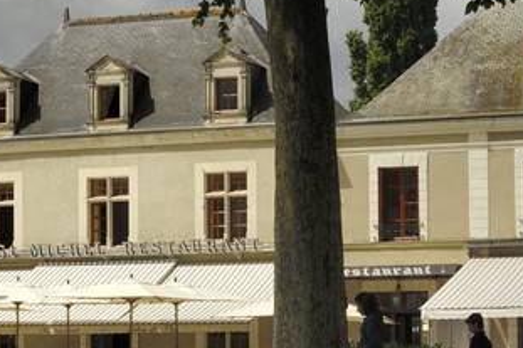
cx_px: 223
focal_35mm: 142
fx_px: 2062
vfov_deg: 9.6
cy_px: 210
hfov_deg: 14.5
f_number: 11
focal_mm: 70
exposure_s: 1/160
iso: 100
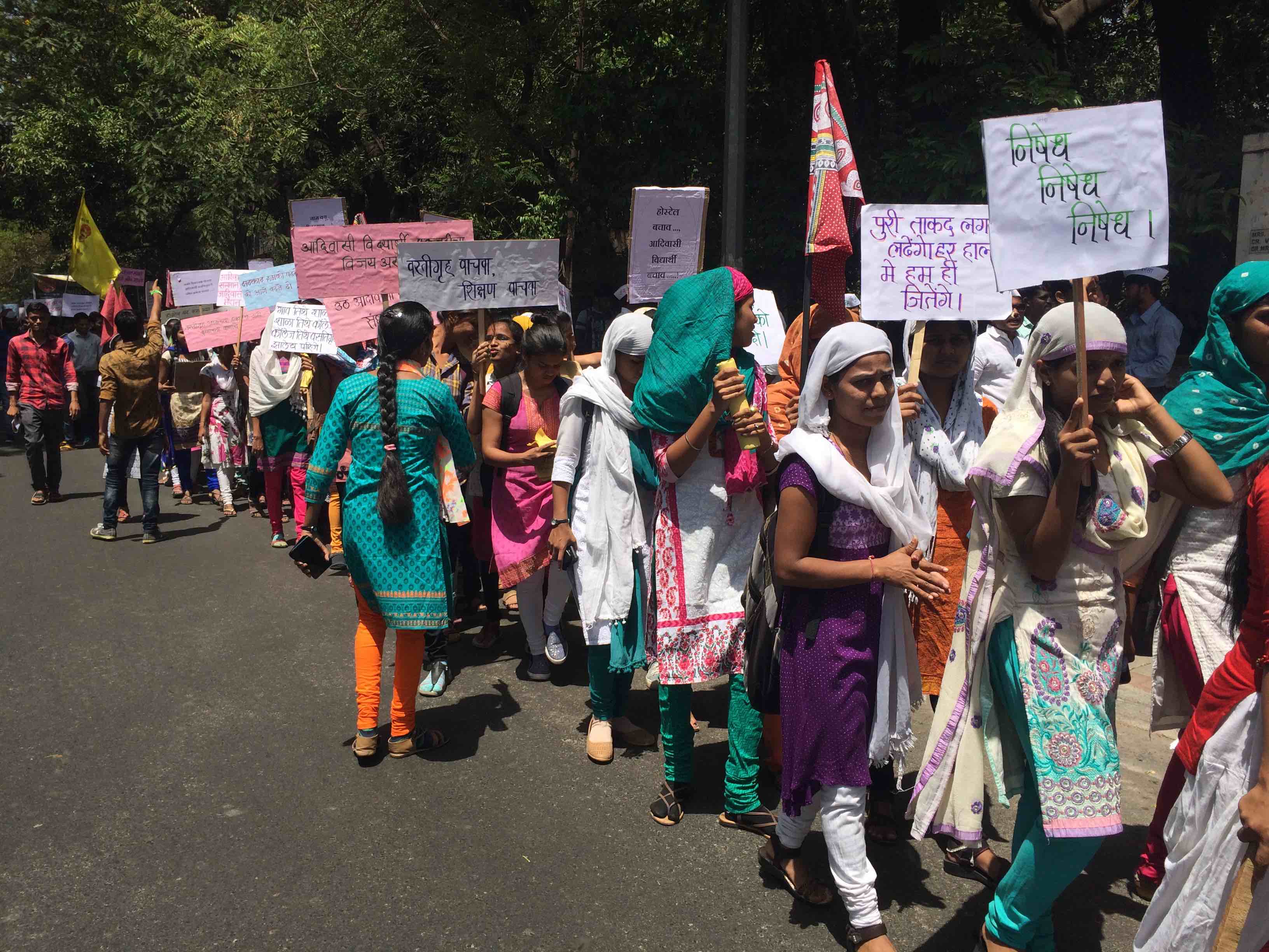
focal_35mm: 29
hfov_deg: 61.7
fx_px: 1063
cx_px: 634
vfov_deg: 48.2
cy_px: 476
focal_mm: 4.15
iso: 32
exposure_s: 1/2415
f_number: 2.2
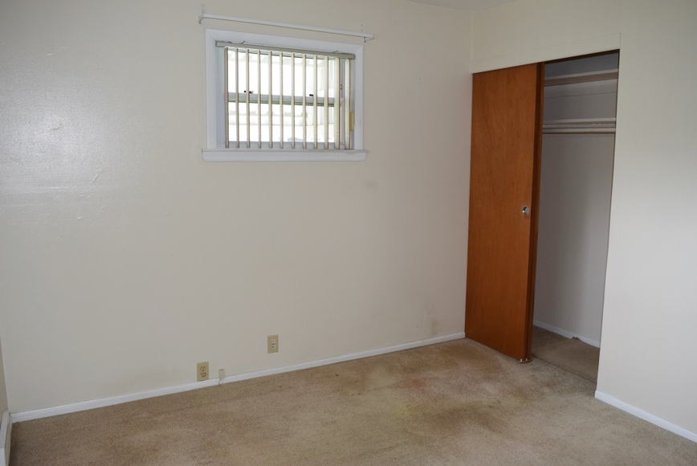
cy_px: 233
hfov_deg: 67.3
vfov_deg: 48.0
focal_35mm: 27
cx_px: 348
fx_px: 523
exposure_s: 1/125
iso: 800
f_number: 5.6
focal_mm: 18
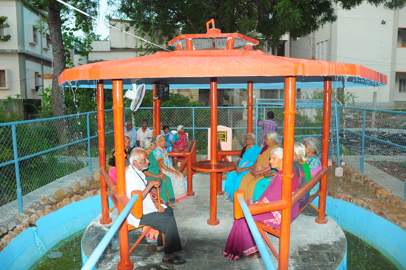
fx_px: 591
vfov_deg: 25.7
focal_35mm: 52
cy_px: 135
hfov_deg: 37.9
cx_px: 203
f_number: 5.6
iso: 500
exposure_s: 1/100
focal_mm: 35
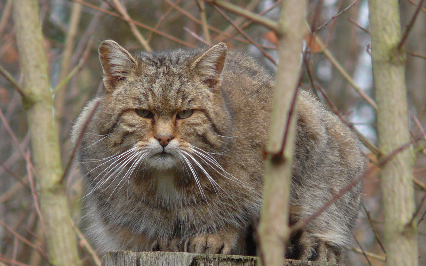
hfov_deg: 2.5
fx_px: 9902
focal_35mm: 853
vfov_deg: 1.5
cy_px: 131
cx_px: 213
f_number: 4.2
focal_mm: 82.7
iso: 100
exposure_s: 1/125
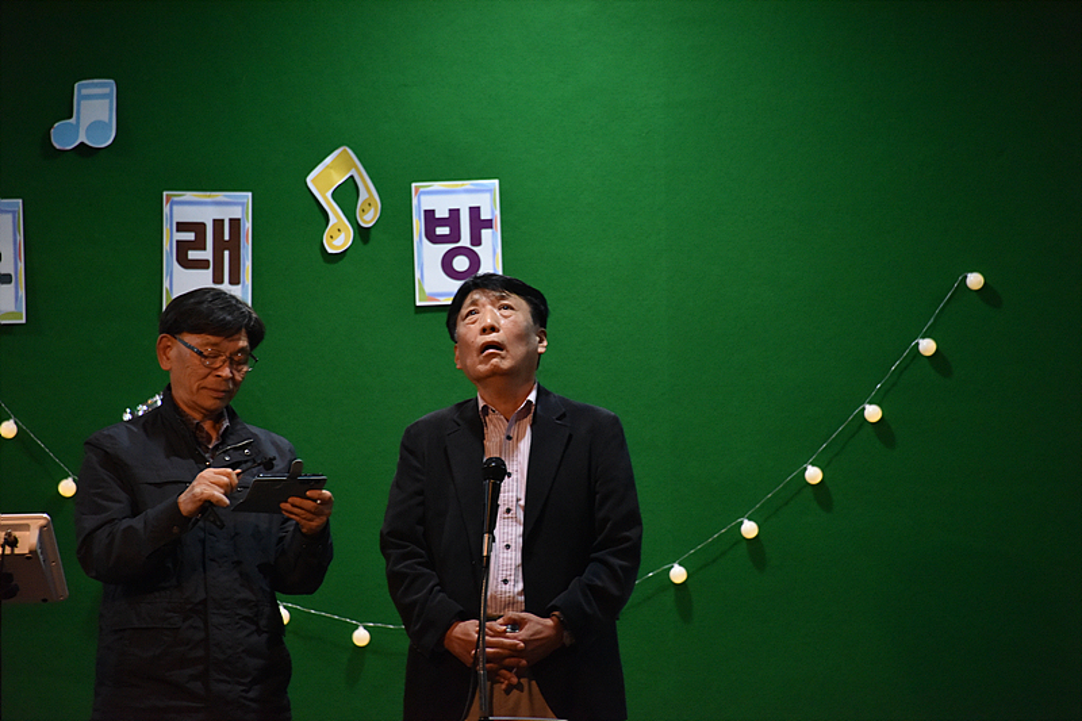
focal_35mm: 300
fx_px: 9014
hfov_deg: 6.9
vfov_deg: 4.6
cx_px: 541
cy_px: 360
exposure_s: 1/125
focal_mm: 300
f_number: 5.6
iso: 3600
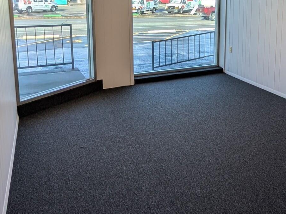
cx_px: 200
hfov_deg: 52.5
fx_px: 281
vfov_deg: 39.6
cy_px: 34
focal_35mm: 34
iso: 68
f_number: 1.7
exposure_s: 1/225
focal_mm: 2.02
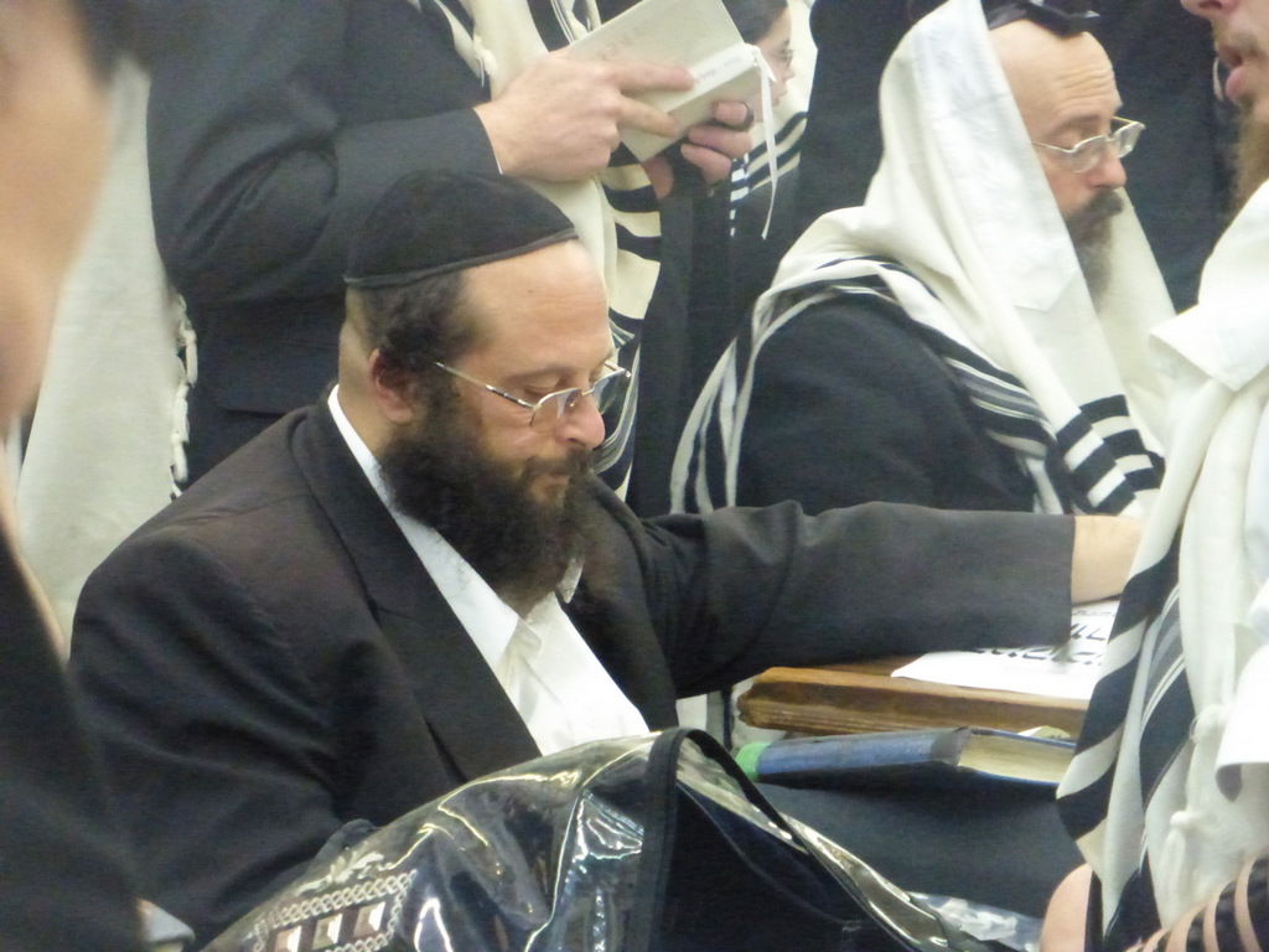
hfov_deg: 9.9
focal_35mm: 199
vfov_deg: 7.5
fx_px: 7295
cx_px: 634
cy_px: 476
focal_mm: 35.6
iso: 3200
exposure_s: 1/60
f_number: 6.3
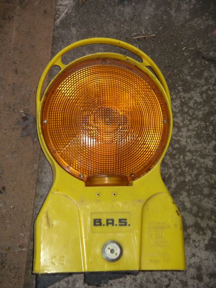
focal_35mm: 98
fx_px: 815
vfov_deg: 20.0
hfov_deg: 15.1
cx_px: 108
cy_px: 144
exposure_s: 1/60
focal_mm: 20.4
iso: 200
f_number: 3.8
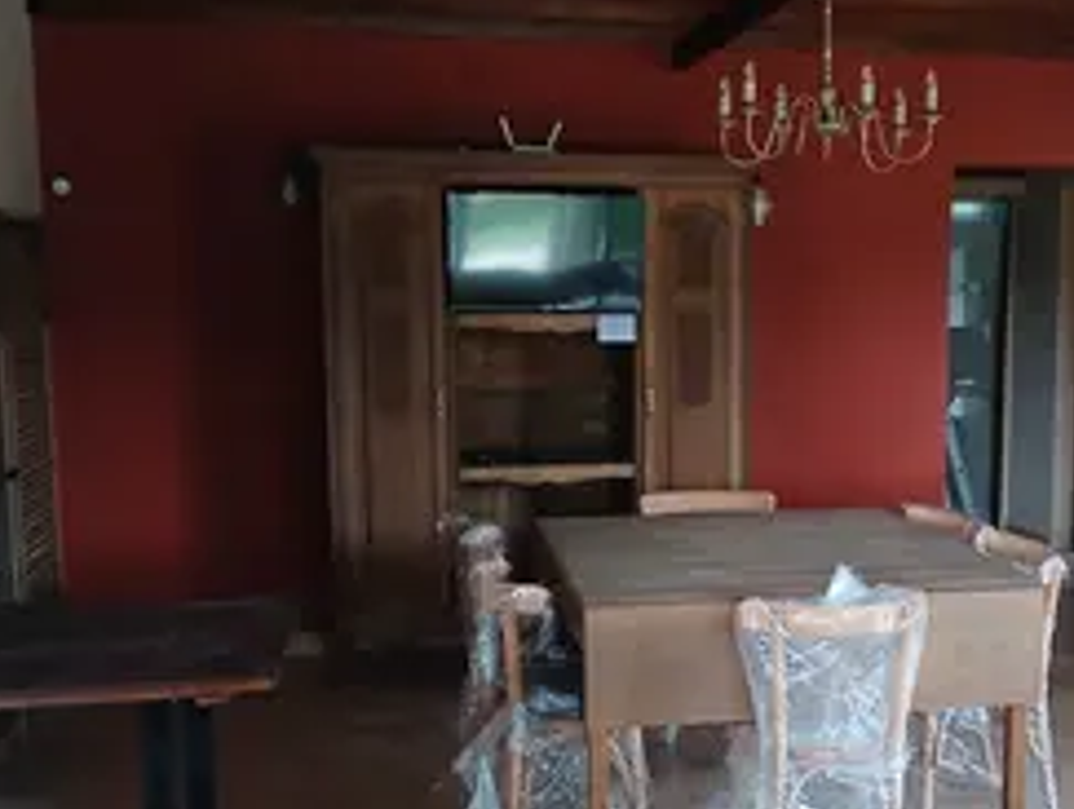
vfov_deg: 30.9
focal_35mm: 47
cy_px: 460
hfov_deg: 39.9
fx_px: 1460
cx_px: 707
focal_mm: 3.98
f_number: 1.8
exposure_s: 1/25
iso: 320
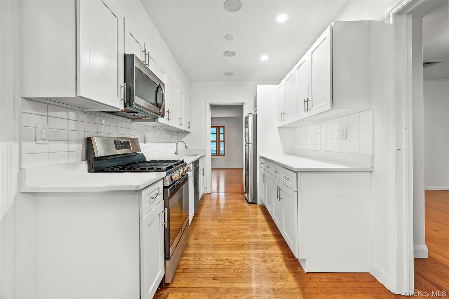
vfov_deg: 75.5
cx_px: 224
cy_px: 150
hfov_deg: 98.5
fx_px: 193
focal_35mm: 16
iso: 800
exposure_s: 1/3
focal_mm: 15.5
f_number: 8
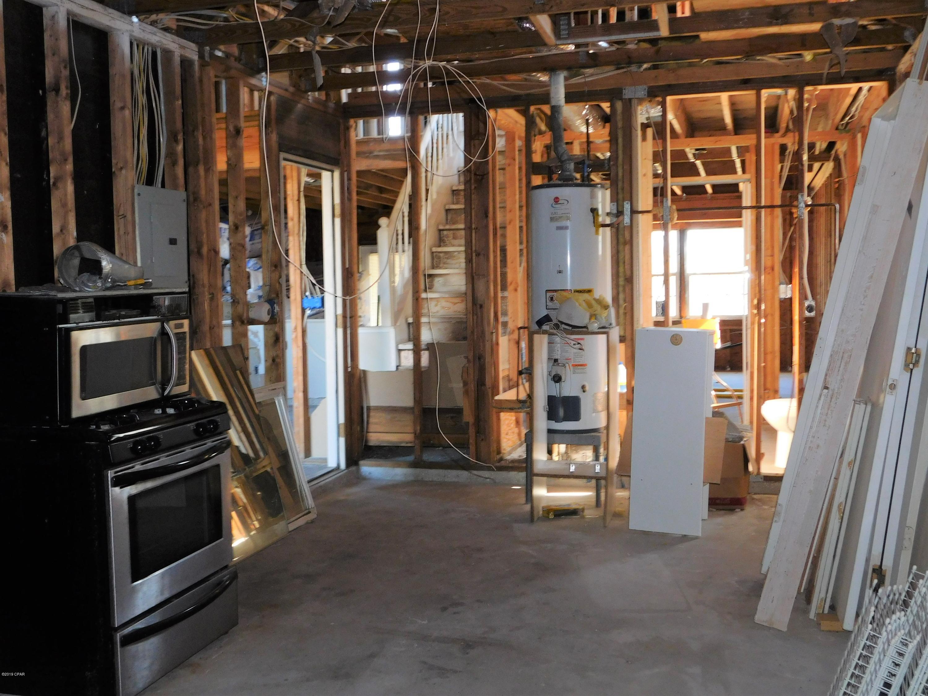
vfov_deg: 39.7
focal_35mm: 36
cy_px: 348
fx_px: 965
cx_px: 464
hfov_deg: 51.4
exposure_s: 1/30
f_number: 3.5
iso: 200
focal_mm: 6.3
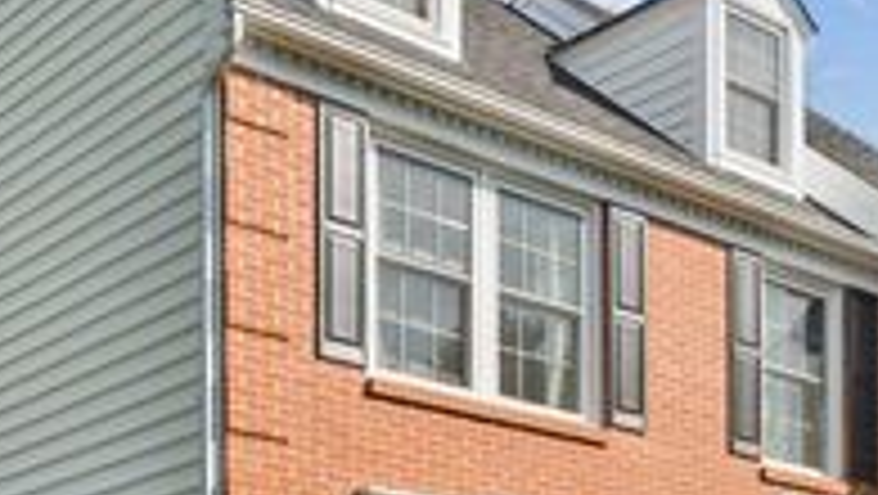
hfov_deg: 30.2
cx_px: 765
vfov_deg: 18.0
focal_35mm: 67
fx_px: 1561
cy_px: 353
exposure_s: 1/1000
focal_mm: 25
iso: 800
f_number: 9
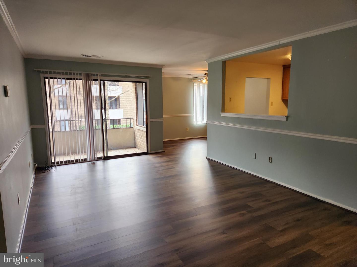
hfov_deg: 73.9
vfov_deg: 58.9
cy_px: 134
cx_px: 178
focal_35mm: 23
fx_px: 237
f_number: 1.8
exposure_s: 1/120
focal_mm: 5.4
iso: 200
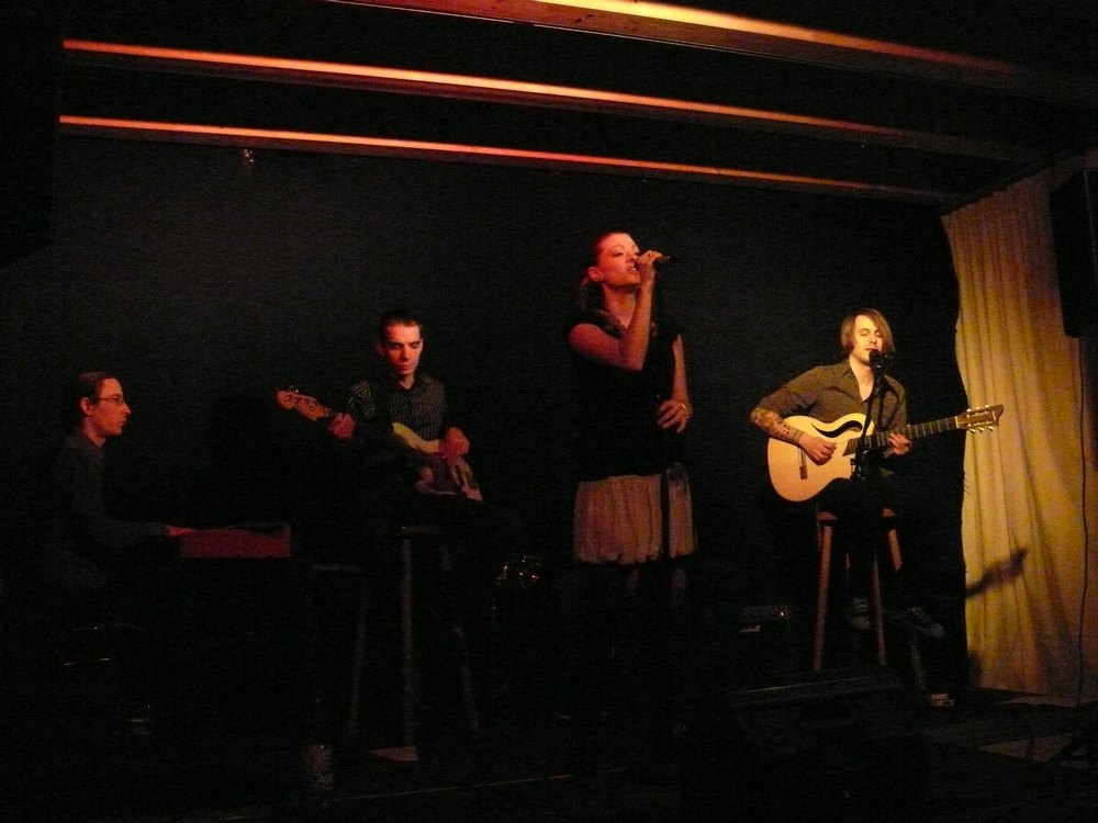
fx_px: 1110
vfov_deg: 40.7
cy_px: 412
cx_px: 549
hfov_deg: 52.6
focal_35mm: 35
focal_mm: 7.4
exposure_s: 1/60
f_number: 3.6
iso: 1600
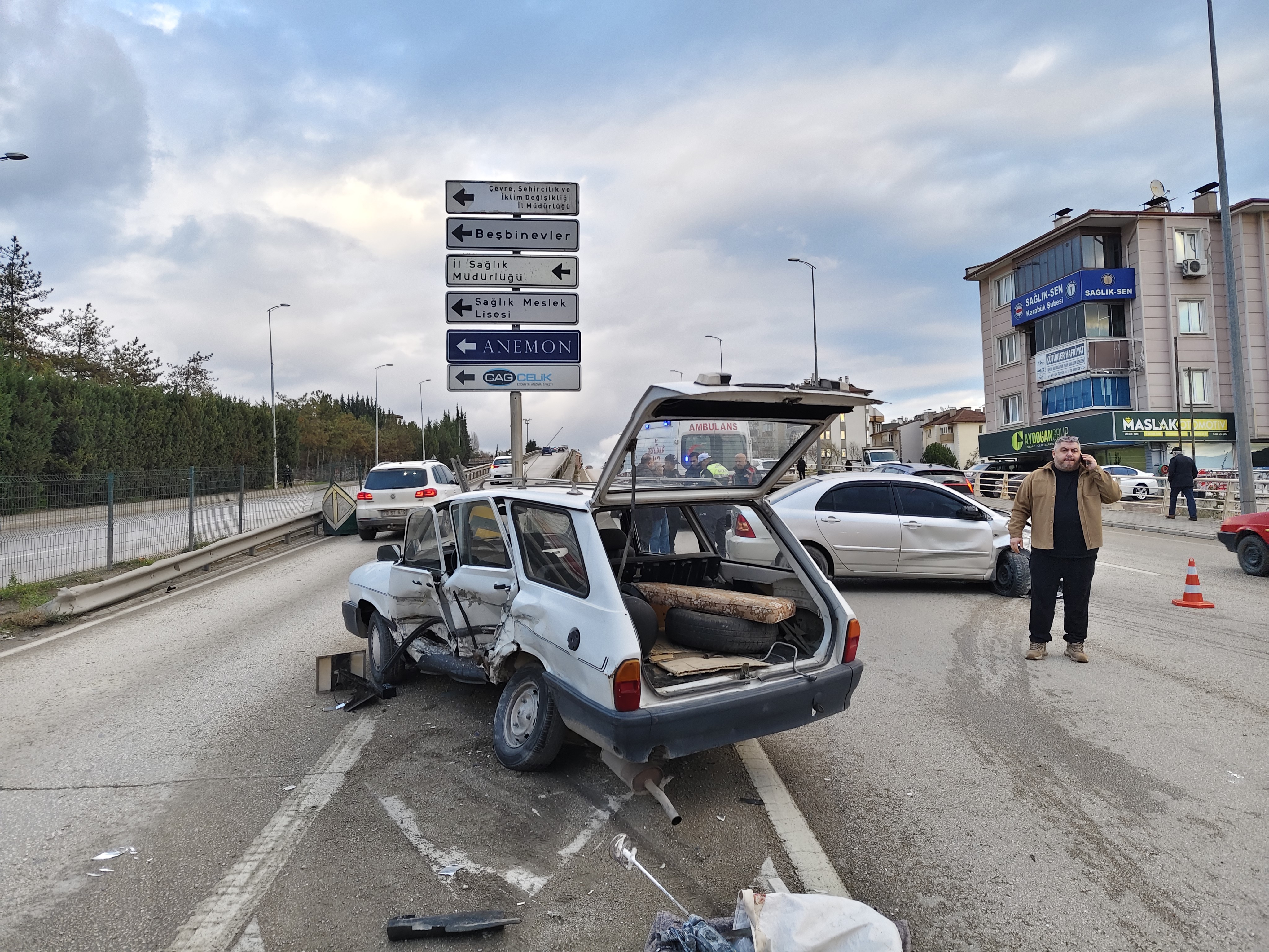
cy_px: 476
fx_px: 880
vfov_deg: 56.8
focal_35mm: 24
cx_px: 634
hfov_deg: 71.6
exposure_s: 1/100
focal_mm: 5.56
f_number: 1.88
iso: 342
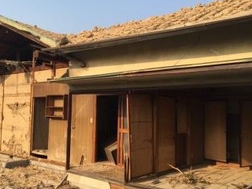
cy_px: 93
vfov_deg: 36.8
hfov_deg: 47.5
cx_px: 98
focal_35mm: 39
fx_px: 284
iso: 25
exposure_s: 1/950
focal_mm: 4.15
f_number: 2.2
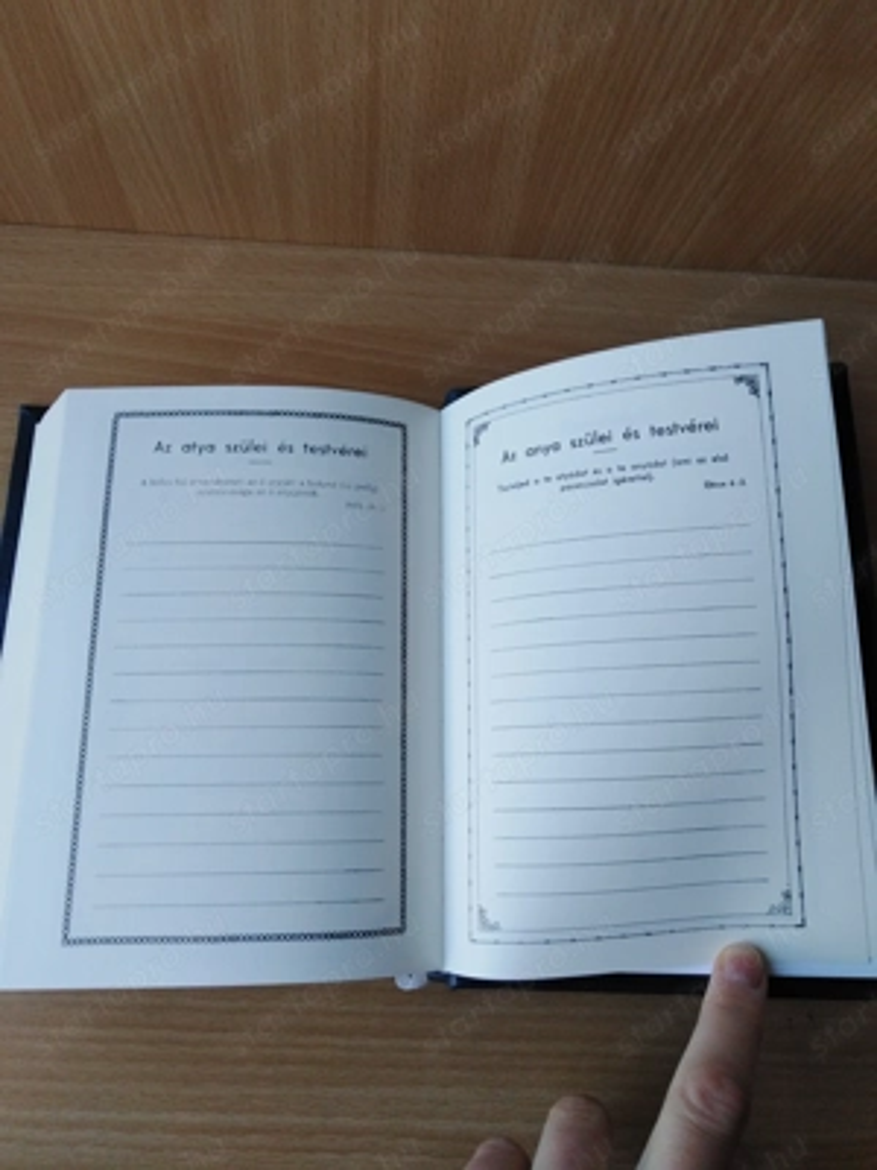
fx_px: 878
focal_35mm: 26
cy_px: 585
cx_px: 438
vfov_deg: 67.3
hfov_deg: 53.1
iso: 126
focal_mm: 3.46
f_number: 2.2
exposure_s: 1/50
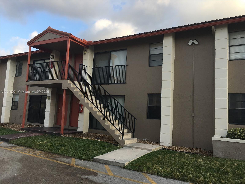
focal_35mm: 29
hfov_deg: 61.7
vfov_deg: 48.2
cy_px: 92
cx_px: 122
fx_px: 205
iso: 25
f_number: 2.2
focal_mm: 4.15
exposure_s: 1/466
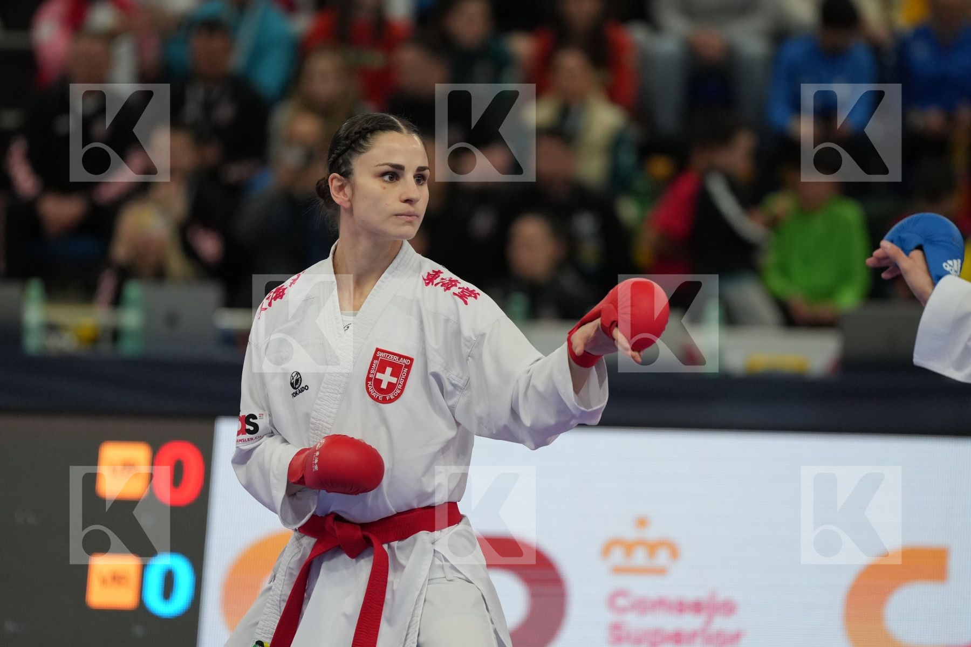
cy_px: 324
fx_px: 8091
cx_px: 486
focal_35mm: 300
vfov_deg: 4.6
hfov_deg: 6.9
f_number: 2.8
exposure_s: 1/1000
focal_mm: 200
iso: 1600
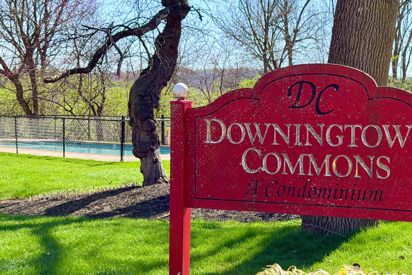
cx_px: 264
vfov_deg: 18.6
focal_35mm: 73
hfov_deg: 27.6
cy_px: 191
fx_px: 835
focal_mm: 6.76
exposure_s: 1/2342
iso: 80
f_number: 1.78
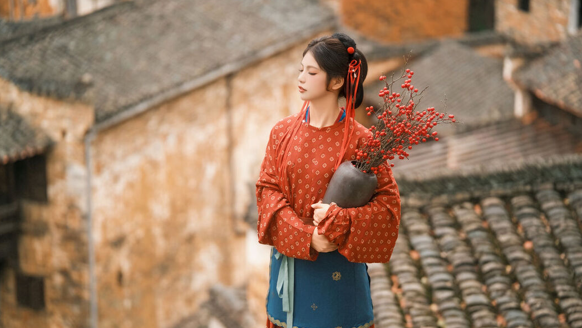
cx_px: 290
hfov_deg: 17.4
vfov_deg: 9.9
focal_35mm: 123
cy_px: 188
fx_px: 1899
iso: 320
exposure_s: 1/160
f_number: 2.8
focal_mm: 117
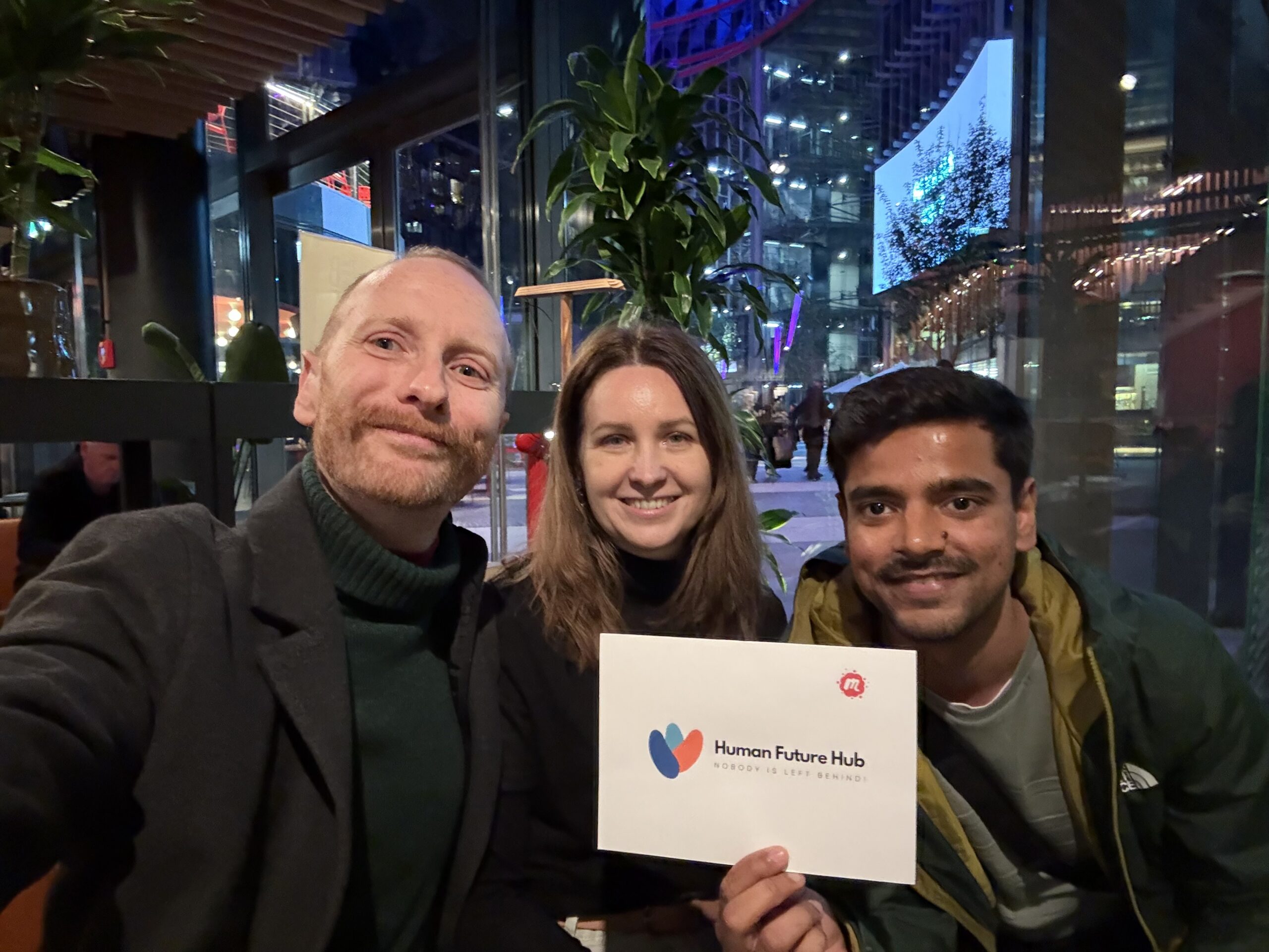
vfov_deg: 58.9
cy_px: 476
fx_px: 843
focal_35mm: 23
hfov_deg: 73.9
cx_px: 634
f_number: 1.9
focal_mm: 2.69
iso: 640
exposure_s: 1/18
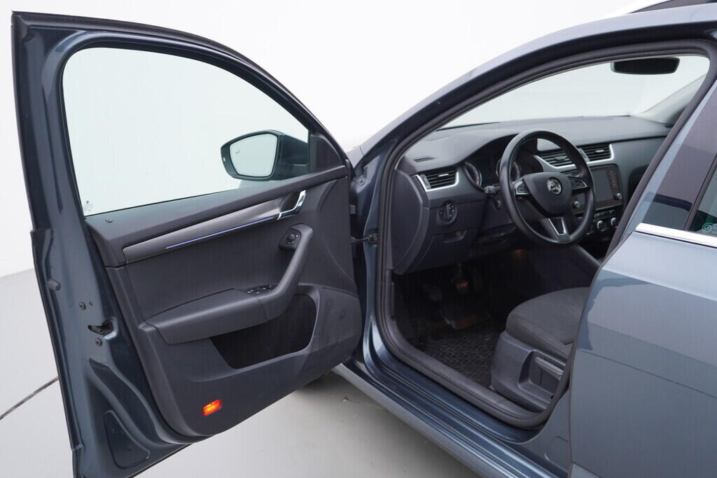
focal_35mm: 36
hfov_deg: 53.1
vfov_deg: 36.9
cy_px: 239
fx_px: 717
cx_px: 358
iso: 125
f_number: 3.2
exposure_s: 1/50
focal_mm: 24
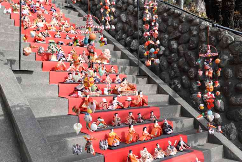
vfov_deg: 33.4
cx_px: 121
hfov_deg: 48.5
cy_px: 81
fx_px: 269
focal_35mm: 40
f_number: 8
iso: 800
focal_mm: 40
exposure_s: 1/1000
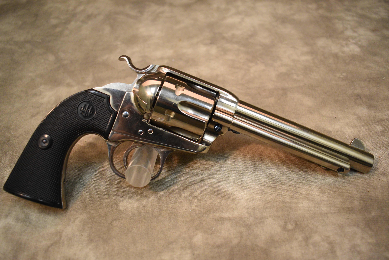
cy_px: 130
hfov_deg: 55.1
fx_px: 373
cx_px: 194
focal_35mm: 34
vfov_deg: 38.4
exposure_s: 1/125
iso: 1250
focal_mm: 23
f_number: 3.8
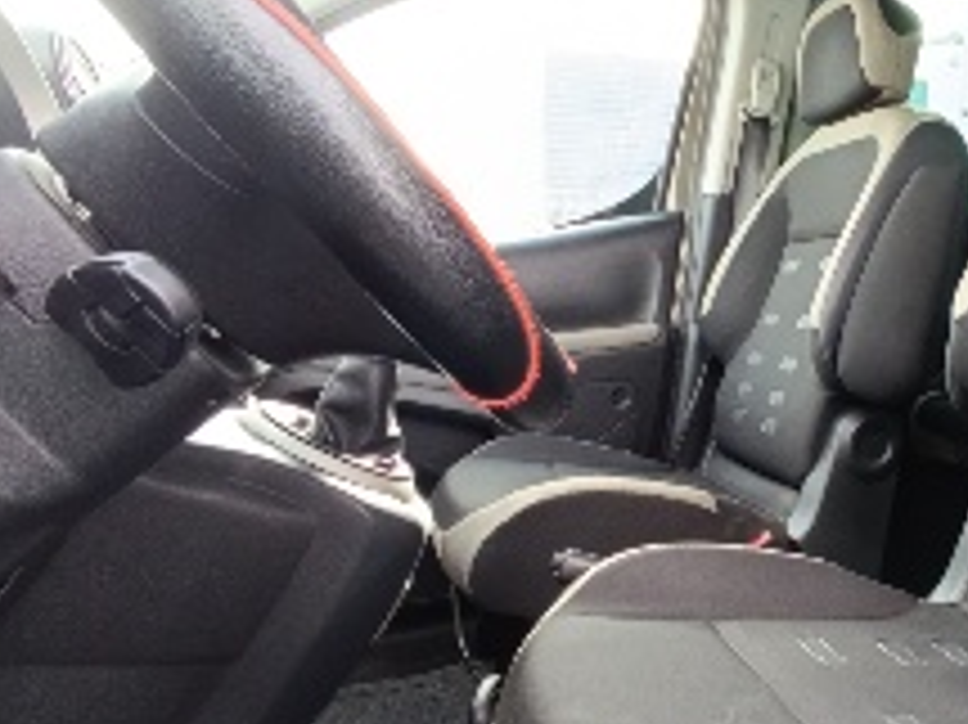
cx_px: 738
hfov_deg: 55.3
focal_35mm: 31
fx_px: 866
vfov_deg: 45.3
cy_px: 400
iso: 200
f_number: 2.2
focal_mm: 1.65
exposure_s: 1/100
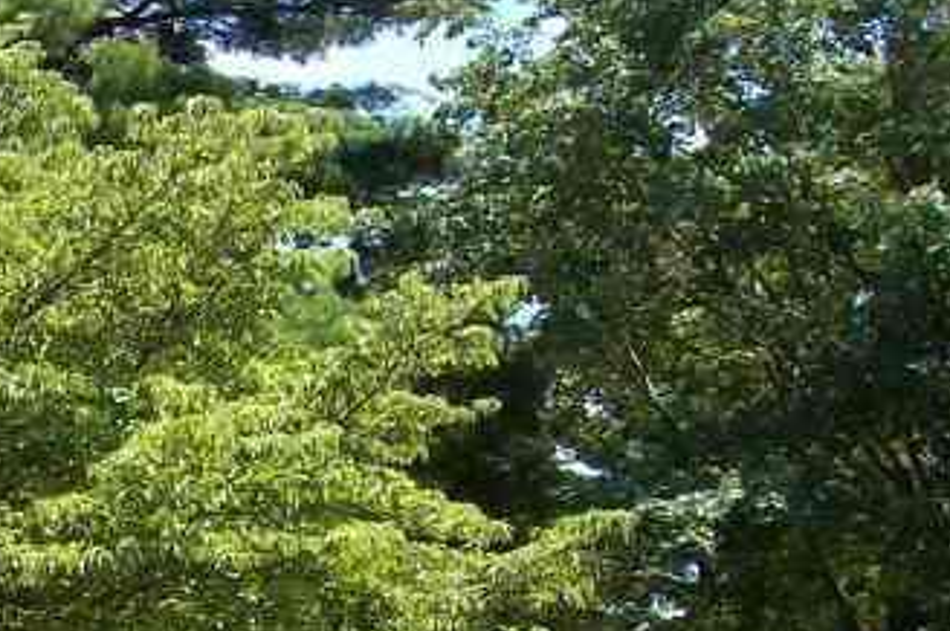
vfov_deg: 11.4
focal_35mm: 117
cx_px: -371
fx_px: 3084
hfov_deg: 16.3
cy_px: 851
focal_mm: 6
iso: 80
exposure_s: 1/805
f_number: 2.7
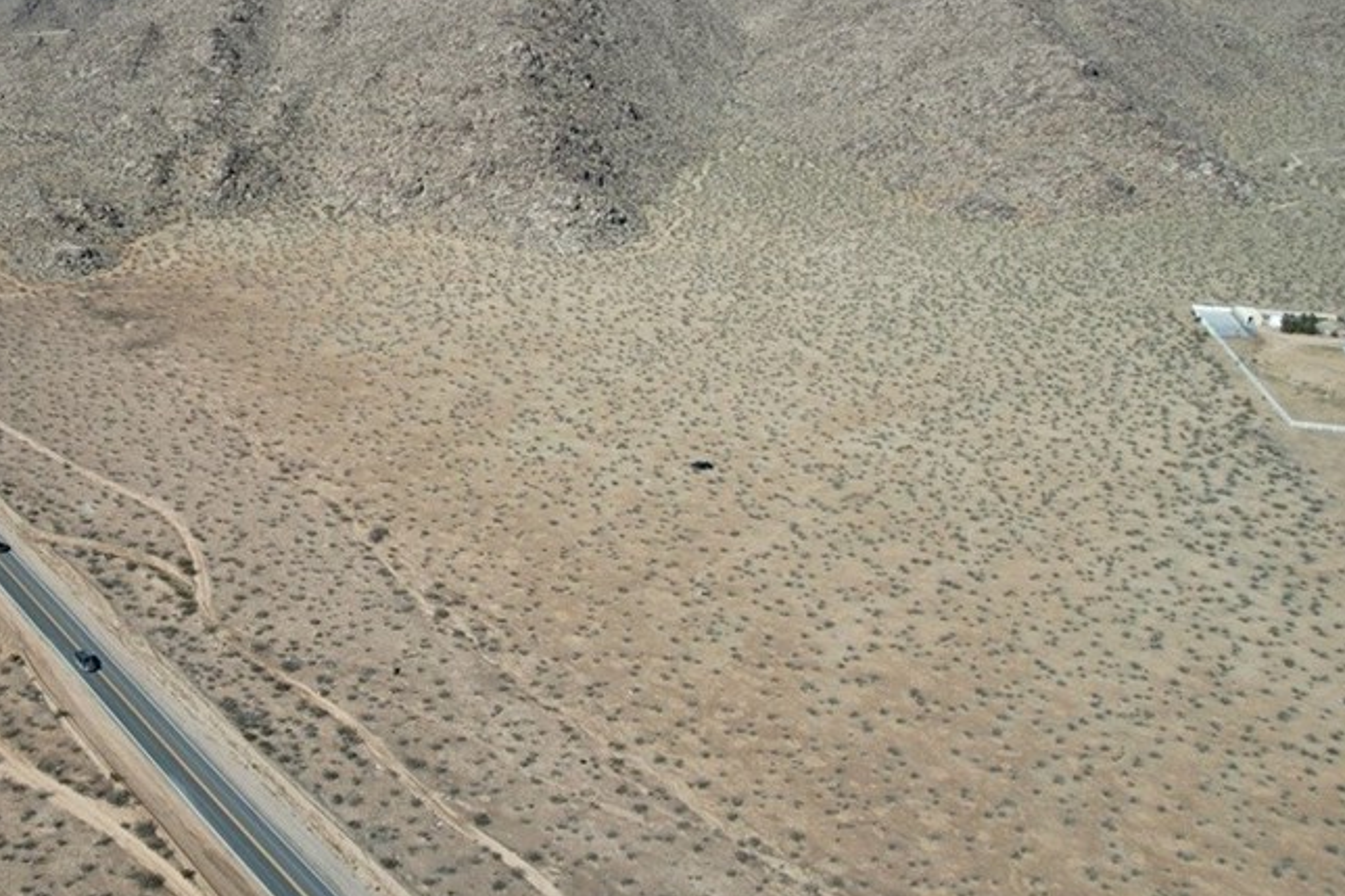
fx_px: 1307
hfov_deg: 51.4
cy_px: 293
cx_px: 288
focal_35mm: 35
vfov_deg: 37.4
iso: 100
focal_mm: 8.38
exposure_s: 1/640
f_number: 2.8
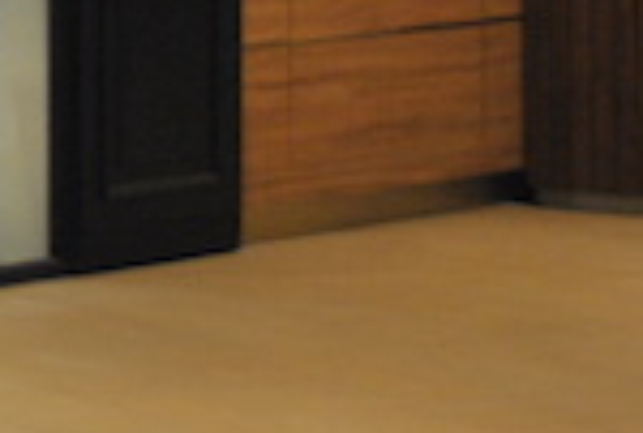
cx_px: -789
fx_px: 4300
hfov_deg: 8.0
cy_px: -450
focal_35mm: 240
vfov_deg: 5.6
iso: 400
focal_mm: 30
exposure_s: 1/40
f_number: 4.5
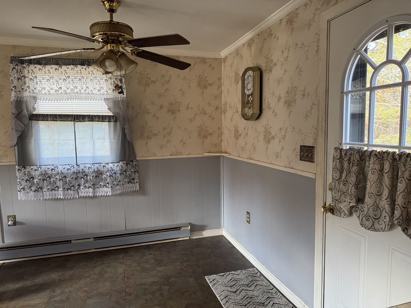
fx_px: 285
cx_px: 206
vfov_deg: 56.8
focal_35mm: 24
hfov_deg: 71.6
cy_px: 154
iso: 400
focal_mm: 6.76
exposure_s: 1/60
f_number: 1.78
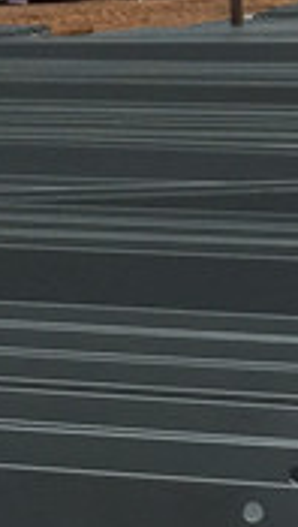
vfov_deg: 12.4
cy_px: 301
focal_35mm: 173
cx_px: -641
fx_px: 2420
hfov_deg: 6.4
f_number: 2.2
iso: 32
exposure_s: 1/425
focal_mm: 4.15
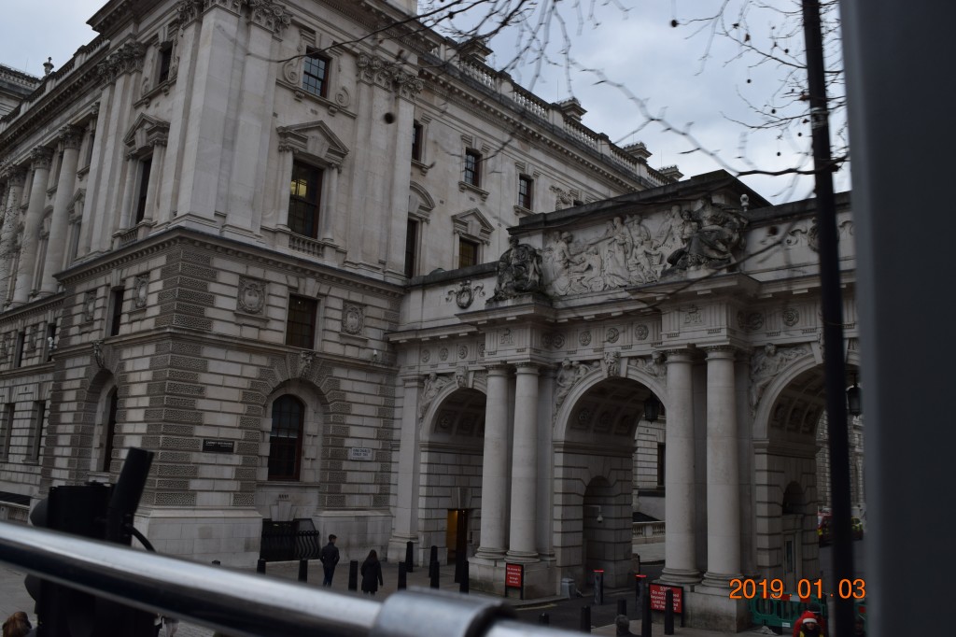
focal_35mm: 30
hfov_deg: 61.9
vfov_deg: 43.6
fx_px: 796
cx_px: 478
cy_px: 318
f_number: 8
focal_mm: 20
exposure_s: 1/250
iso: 400
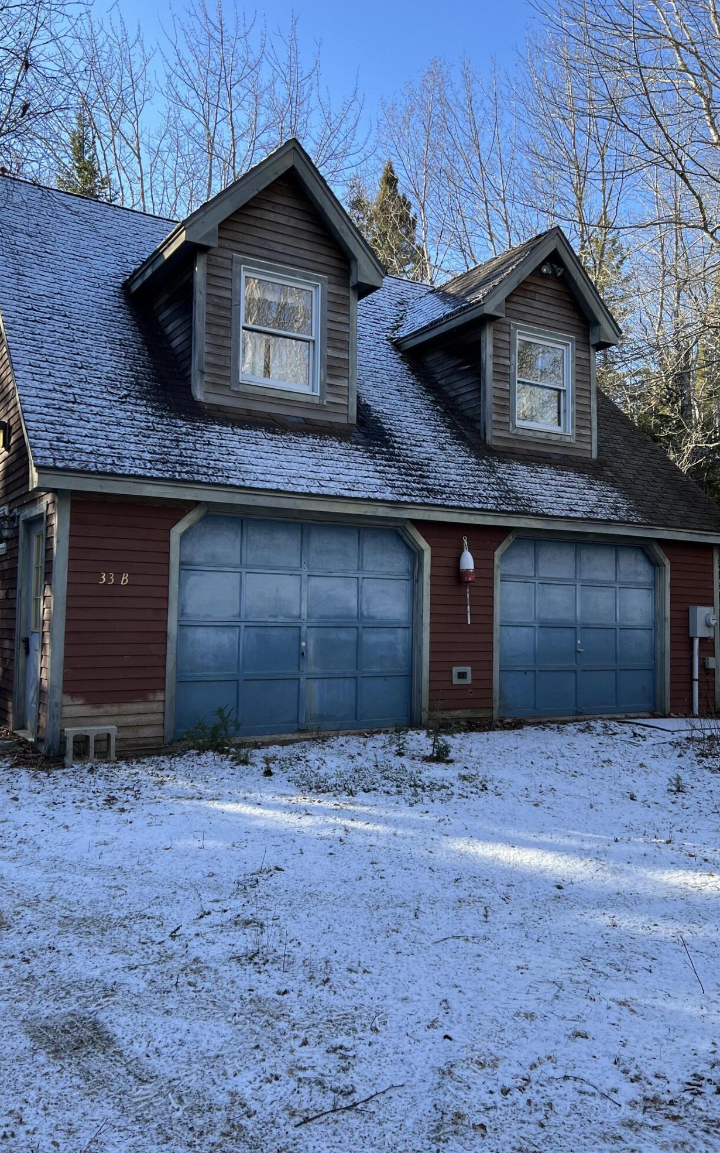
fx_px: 879
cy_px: 571
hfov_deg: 44.5
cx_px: 338
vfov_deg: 66.5
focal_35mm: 28
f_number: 1.5
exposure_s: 1/687
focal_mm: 5.7
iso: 50
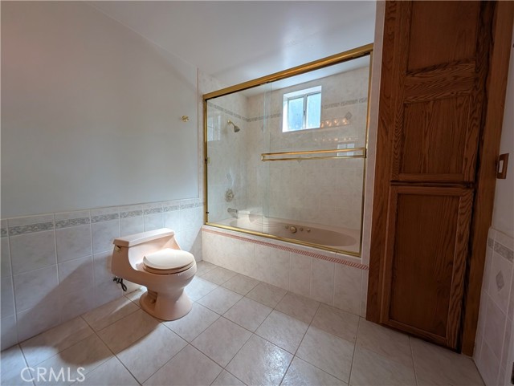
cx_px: 257
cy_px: 193
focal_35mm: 12
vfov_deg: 94.6
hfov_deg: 110.5
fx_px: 178
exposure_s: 1/244
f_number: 1.7
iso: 51
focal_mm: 2.02
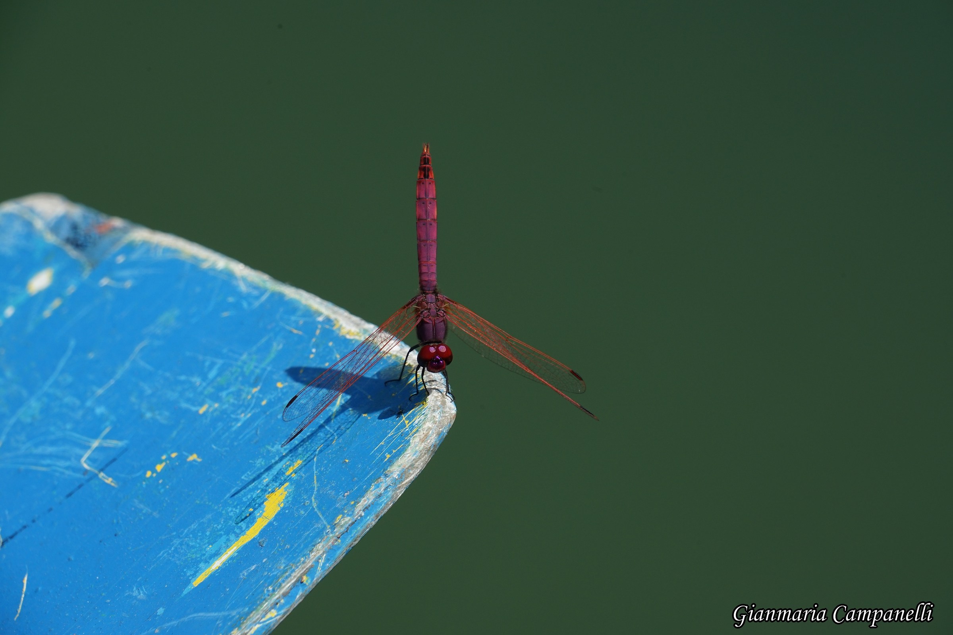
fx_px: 6353
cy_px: 318
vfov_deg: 5.7
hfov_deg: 8.6
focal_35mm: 240
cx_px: 476
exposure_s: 1/250
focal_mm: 240
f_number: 16
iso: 320
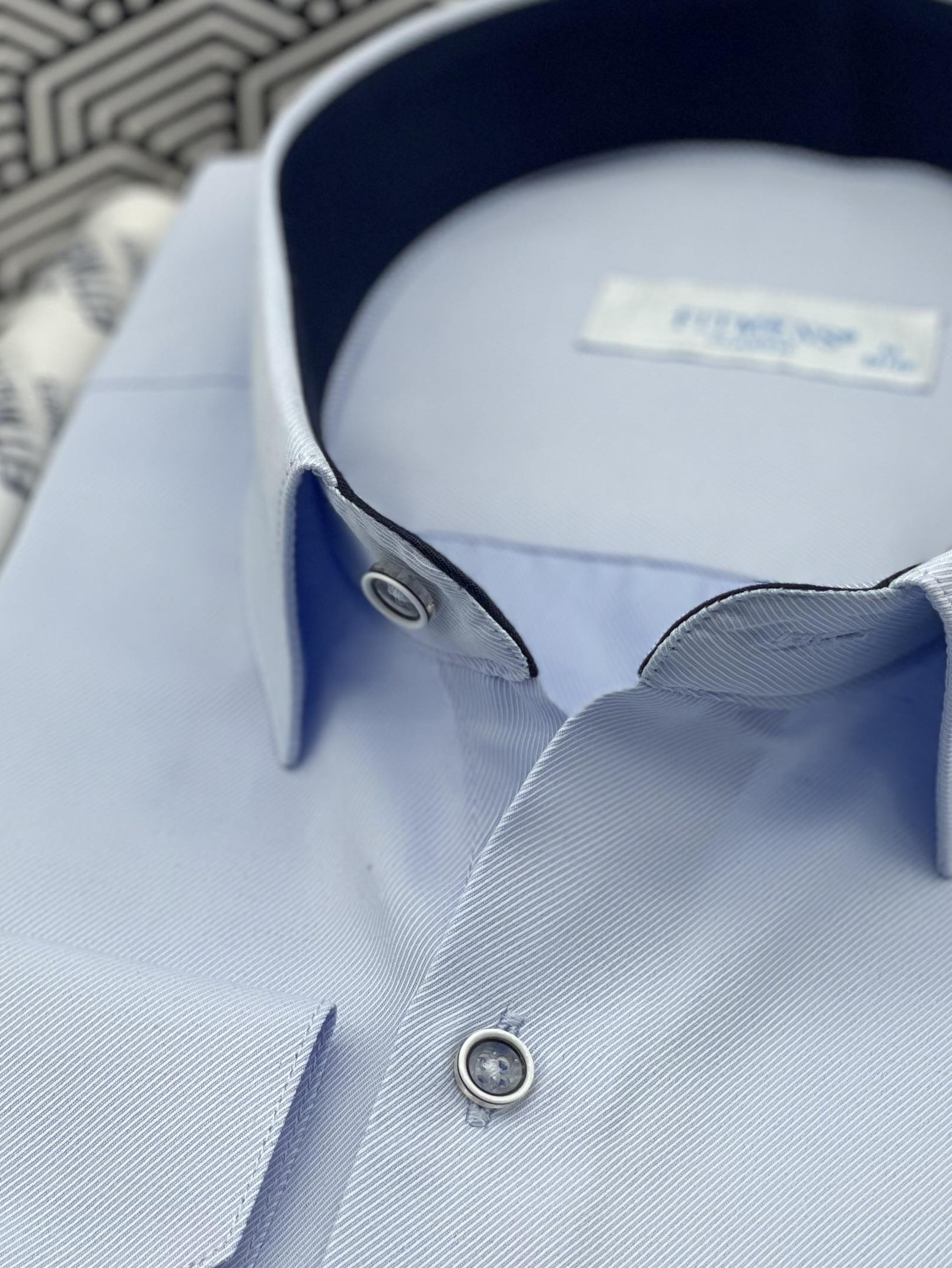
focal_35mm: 98
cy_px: 887
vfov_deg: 19.9
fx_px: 3592
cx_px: 497
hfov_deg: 15.1
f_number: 2
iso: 25
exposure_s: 1/122
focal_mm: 6
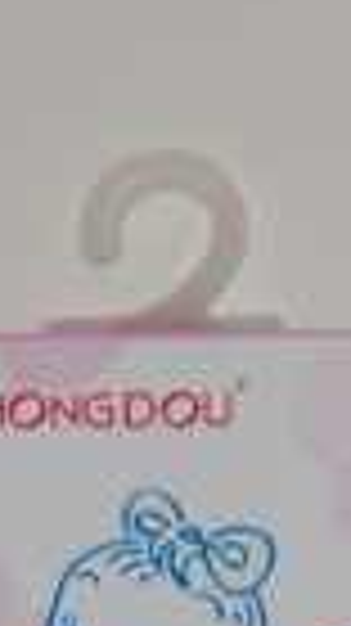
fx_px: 7658
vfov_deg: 4.6
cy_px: 1070
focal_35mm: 462
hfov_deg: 2.6
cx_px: 747
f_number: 5
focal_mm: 40
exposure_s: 1/60
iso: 400
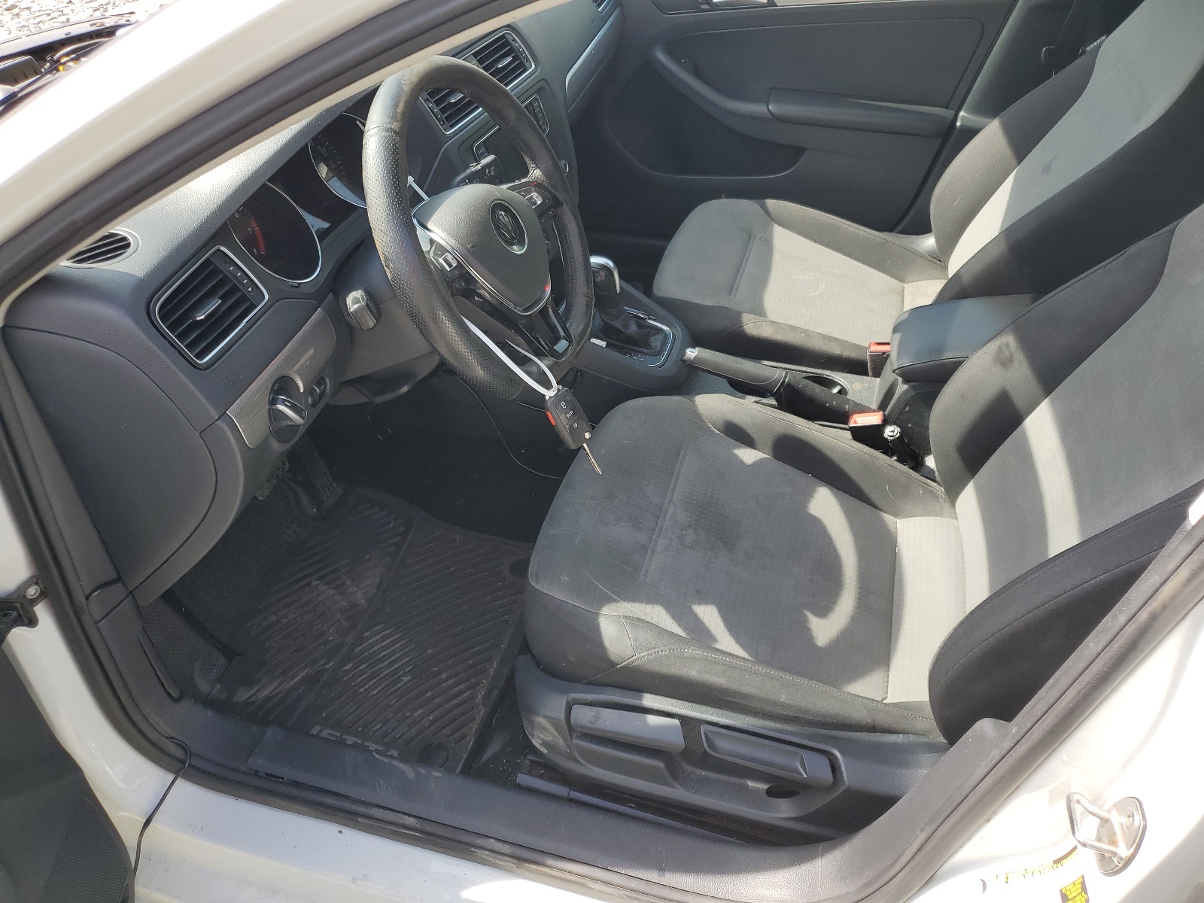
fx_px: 904
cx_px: 602
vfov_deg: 53.1
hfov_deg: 67.3
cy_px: 452
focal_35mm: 26
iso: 50
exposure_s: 1/476
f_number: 1.5
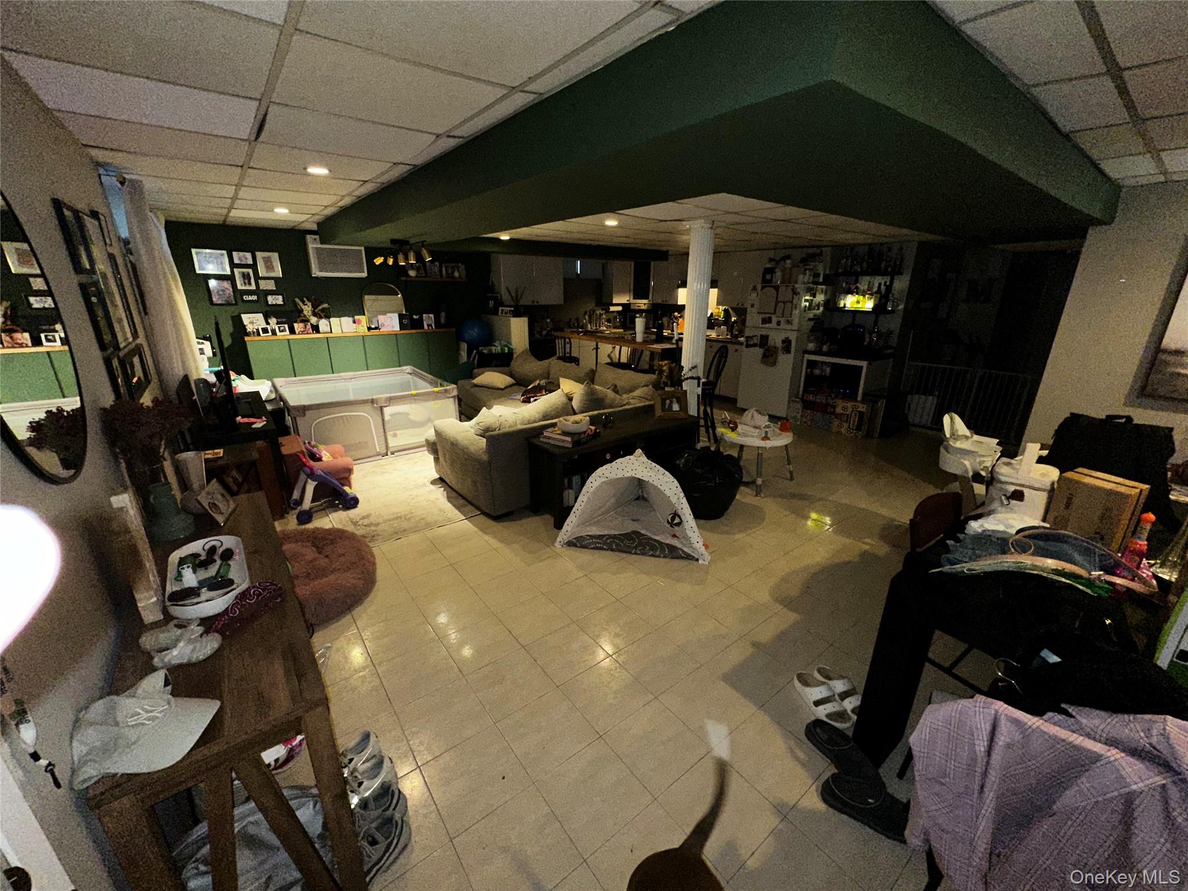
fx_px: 480
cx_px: 594
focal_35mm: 14
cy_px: 446
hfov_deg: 102.1
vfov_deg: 85.7
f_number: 2.2
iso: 125
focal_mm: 2.22
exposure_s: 1/60
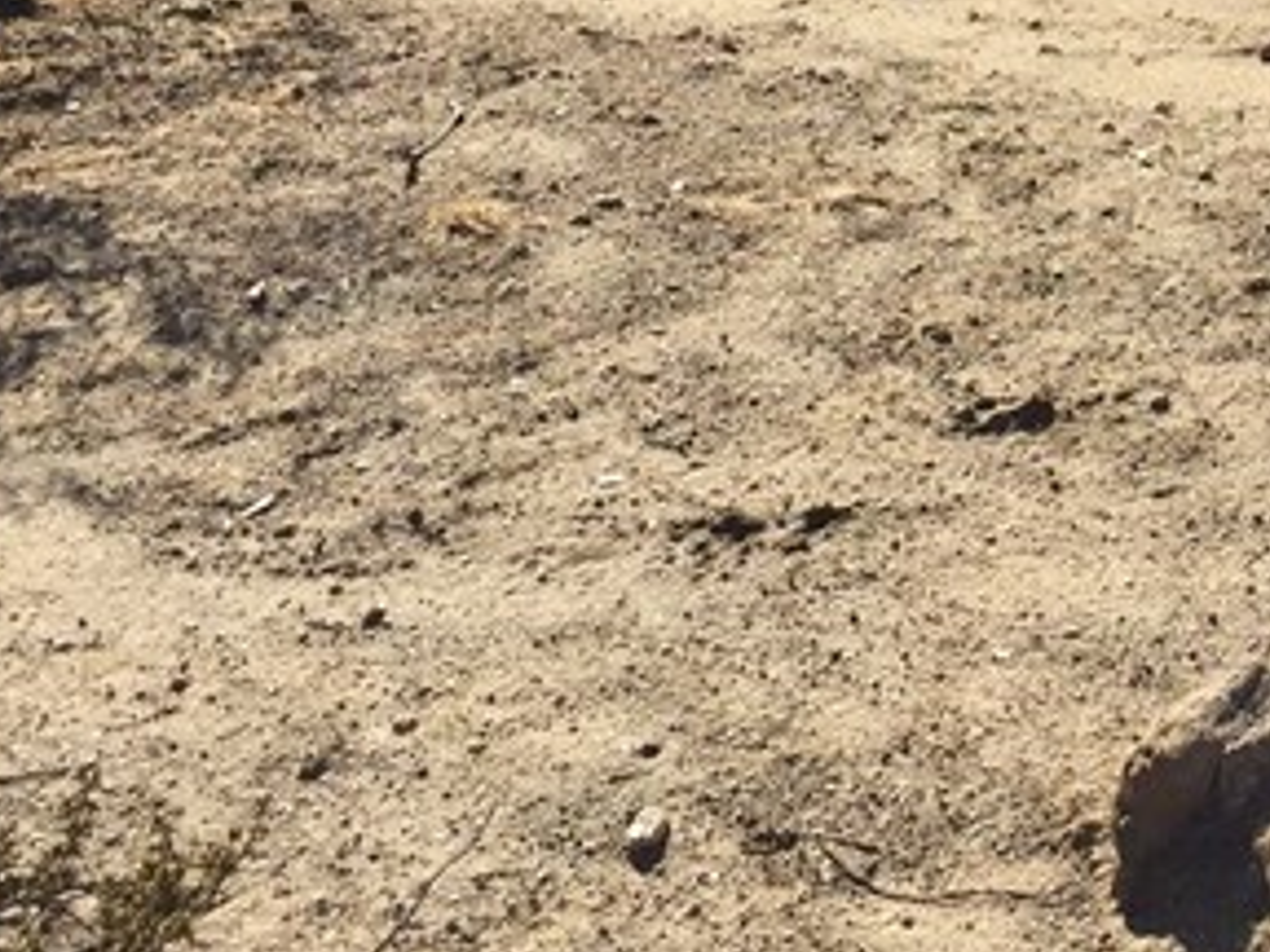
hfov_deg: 18.1
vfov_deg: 13.8
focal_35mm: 103
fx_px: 3779
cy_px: -300
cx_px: 1557
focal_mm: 4.15
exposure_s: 1/1883
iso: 32
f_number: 2.2
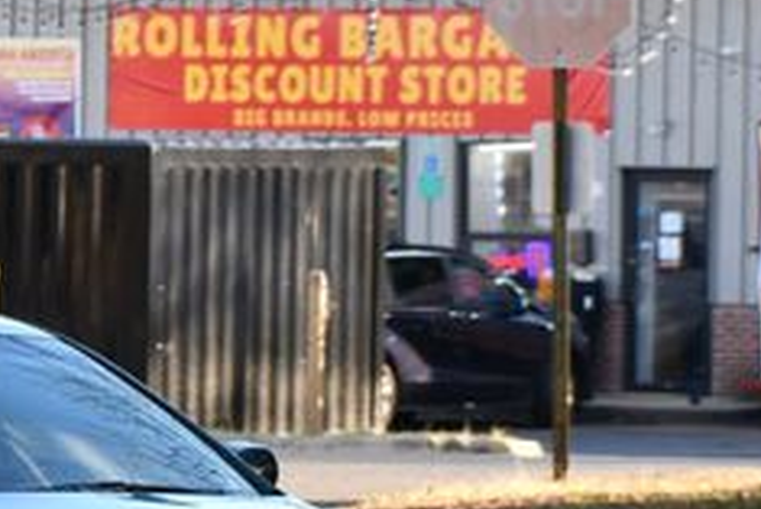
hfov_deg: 5.3
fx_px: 8164
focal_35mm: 386
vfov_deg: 3.6
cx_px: -194
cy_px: 327
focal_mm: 95
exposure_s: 1/250
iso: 320
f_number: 5.6
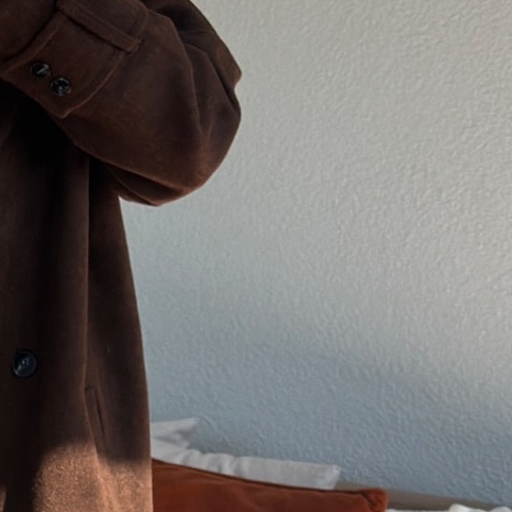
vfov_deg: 11.3
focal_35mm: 154
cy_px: 366
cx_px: -157
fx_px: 2577
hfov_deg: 11.1
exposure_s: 1/997
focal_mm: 6.76
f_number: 1.78
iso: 100
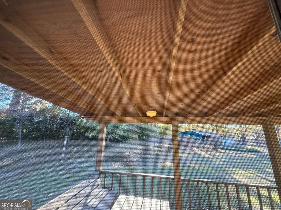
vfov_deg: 85.7
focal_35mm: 14
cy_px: 105
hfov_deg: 102.1
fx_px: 114
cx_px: 140
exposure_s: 1/99
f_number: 2.2
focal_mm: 2.22
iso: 200
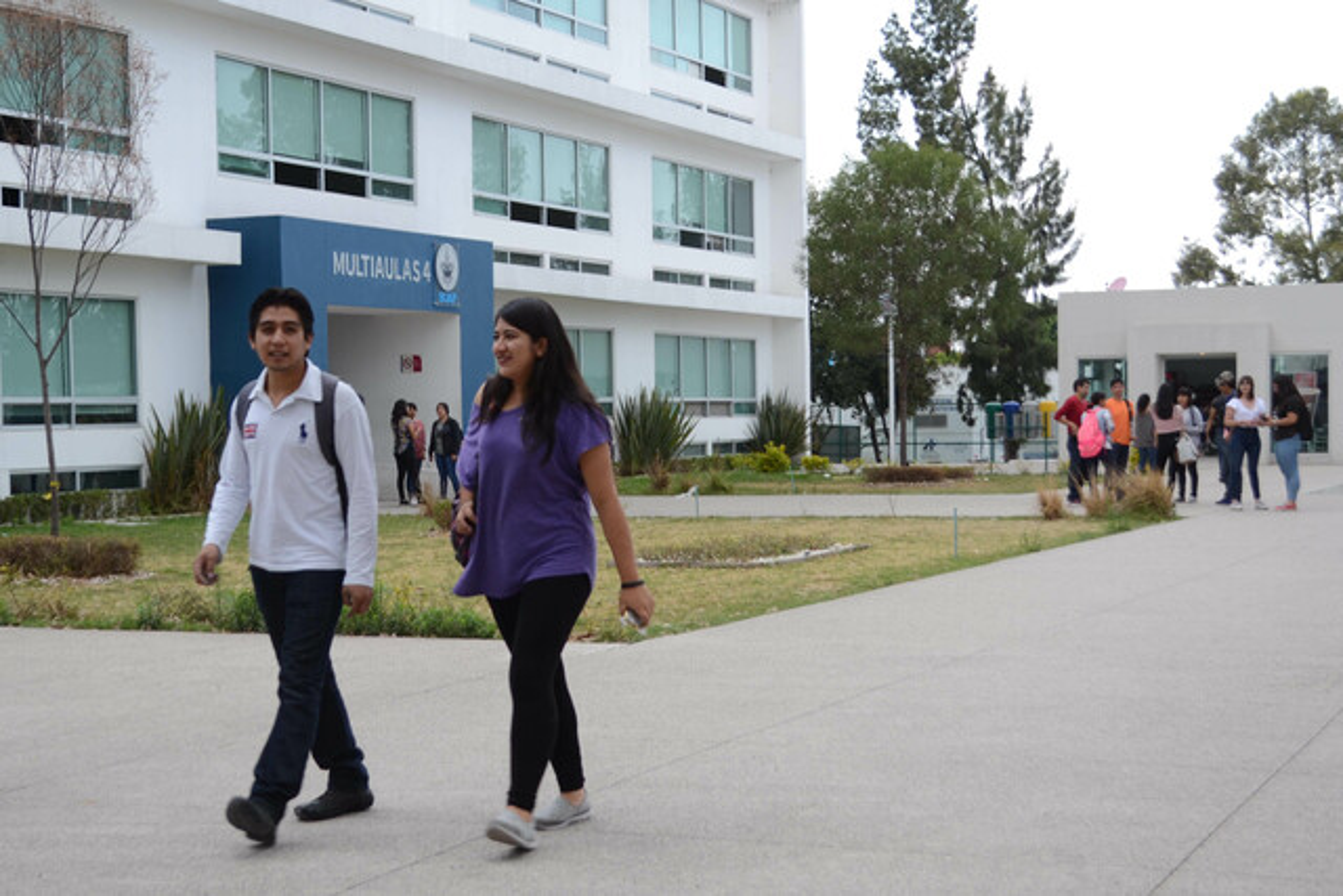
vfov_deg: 25.8
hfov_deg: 37.8
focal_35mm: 52
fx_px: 1959
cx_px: 672
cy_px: 448
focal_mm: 35
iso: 100
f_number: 5
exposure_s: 1/125
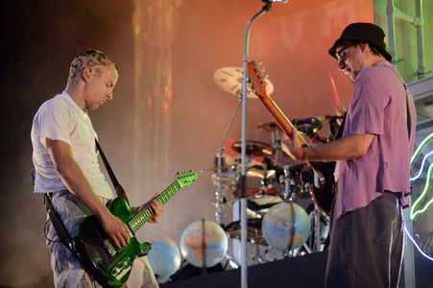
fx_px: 1394
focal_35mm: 116
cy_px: 144
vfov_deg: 11.8
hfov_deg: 17.7
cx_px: 216
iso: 1600
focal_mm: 116
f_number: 2.8
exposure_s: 1/320
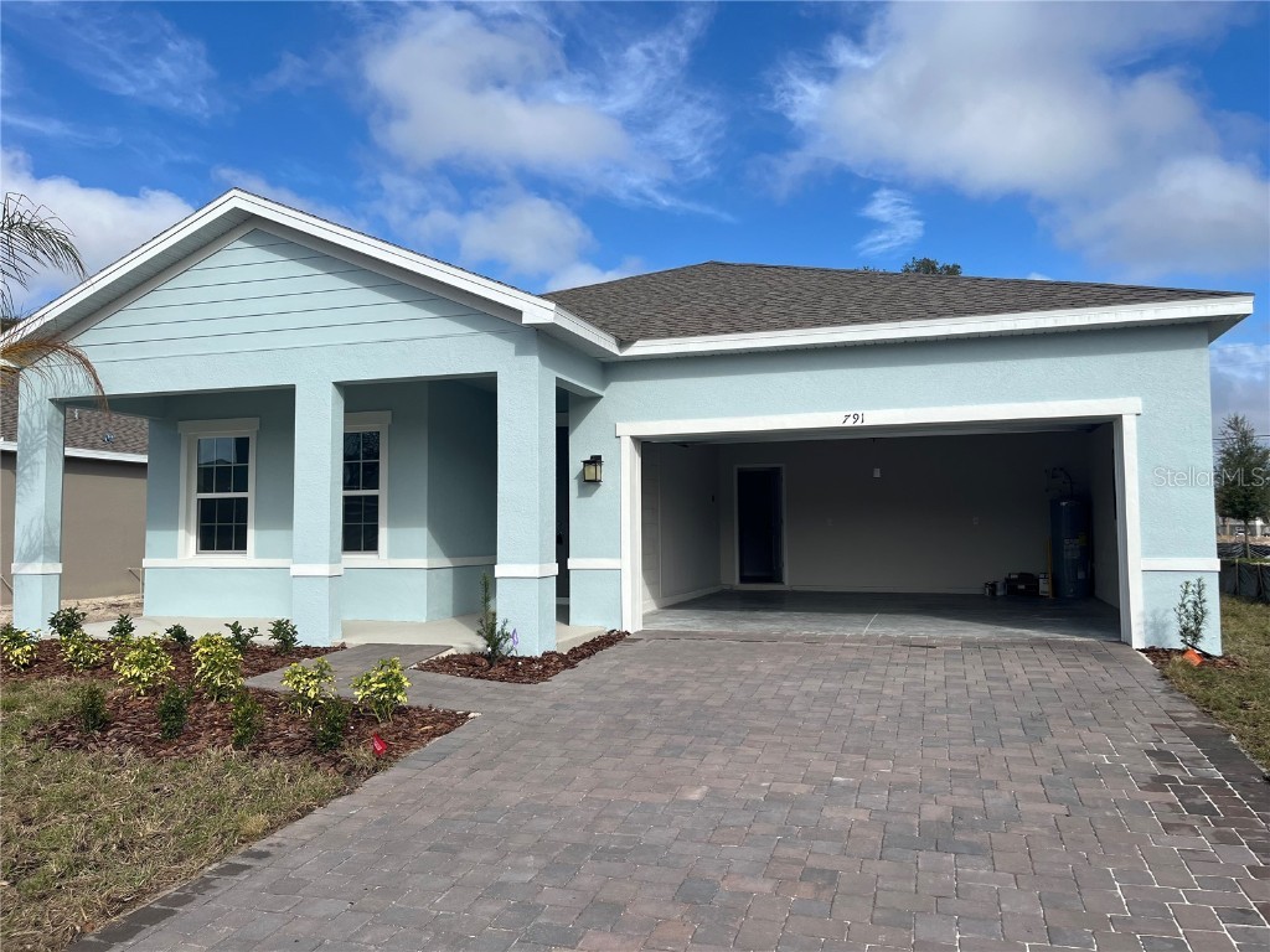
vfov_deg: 53.1
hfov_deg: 67.3
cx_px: 635
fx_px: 954
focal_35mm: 26
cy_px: 476
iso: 50
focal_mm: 5.1
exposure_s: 1/4310
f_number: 1.6
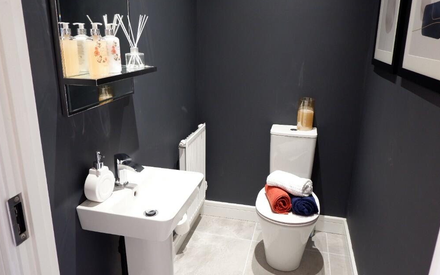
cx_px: 218
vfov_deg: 46.0
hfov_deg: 68.4
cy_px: 131
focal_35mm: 27
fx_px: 324
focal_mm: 17
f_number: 5.6
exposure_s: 1/26
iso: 1600
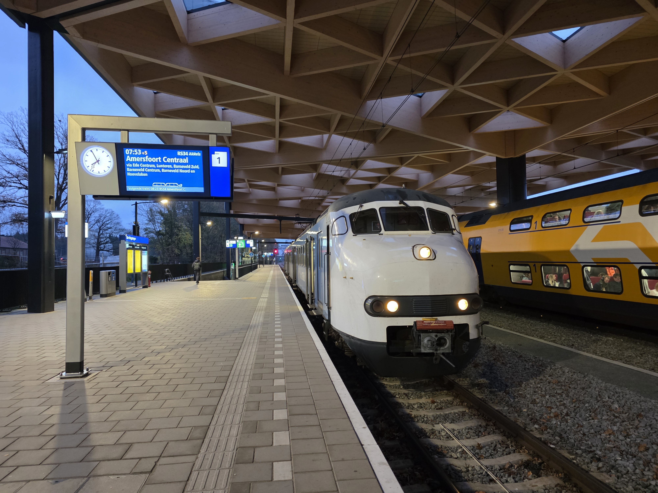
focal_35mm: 23
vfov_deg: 58.9
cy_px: 246
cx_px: 329
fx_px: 437
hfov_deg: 73.9
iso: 500
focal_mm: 6.3
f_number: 1.7
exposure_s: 1/60
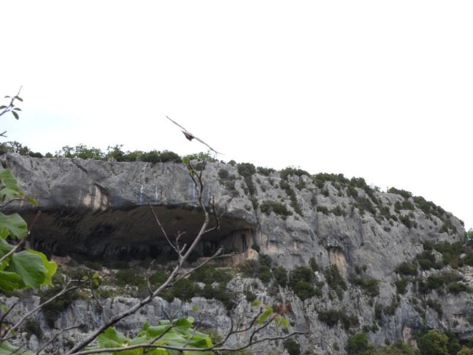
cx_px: 236
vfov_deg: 11.9
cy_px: 178
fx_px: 1708
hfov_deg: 15.8
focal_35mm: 125
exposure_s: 1/500
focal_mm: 22.3
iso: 400
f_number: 8
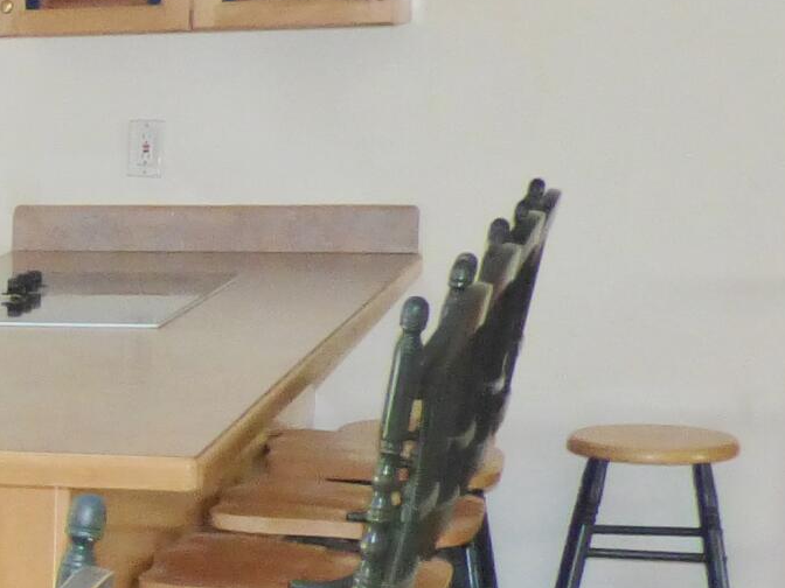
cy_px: 679
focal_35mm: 116
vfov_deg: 12.5
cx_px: -624
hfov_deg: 14.8
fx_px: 2631
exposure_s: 1/60
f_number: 3.1
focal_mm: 4.61
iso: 400
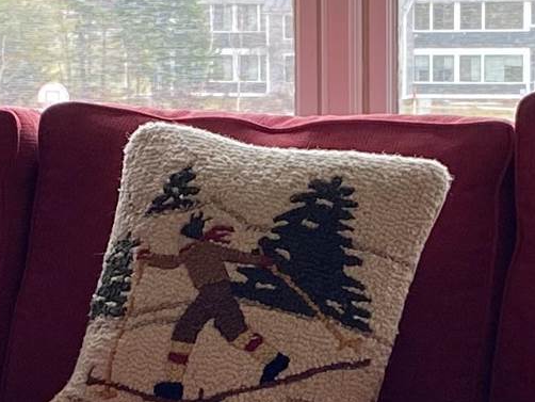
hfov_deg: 12.4
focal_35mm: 159
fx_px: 2459
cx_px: 222
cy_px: 304
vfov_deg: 9.3
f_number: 1.8
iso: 80
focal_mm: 4.25
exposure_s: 1/121
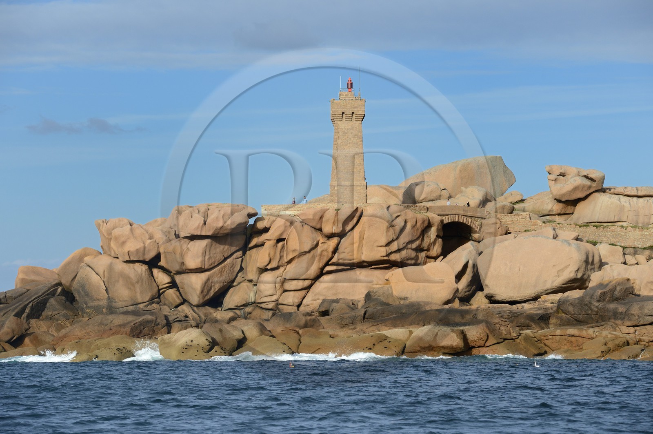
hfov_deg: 13.7
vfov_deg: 9.1
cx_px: 326
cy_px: 217
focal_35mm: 150
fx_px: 2719
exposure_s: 1/1000
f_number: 9
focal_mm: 150
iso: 400
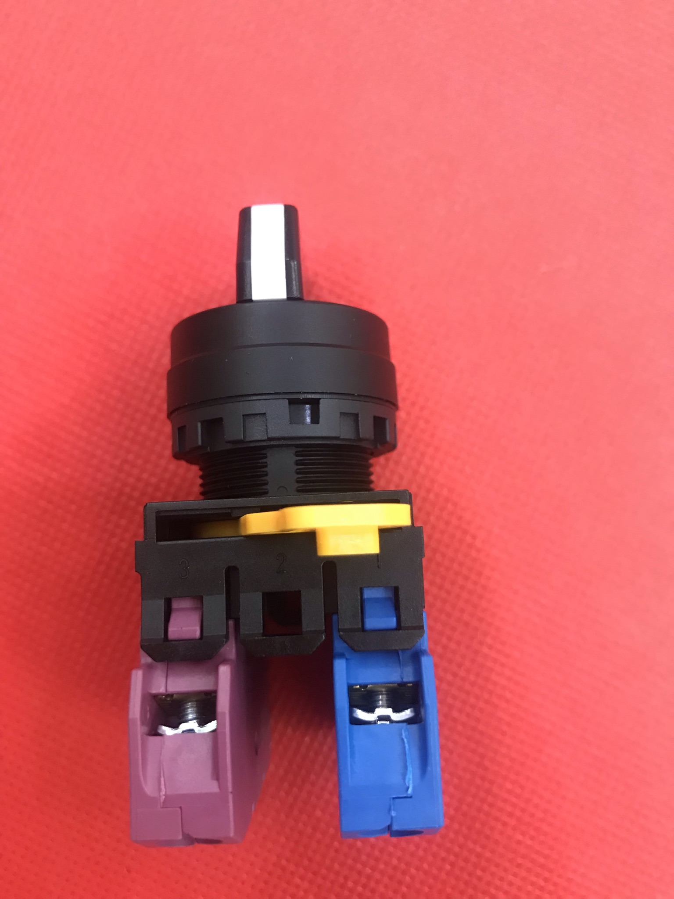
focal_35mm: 28
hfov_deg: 49.7
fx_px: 727
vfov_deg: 63.4
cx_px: 337
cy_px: 450
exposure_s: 1/17
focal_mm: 3.99
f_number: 1.8
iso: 80
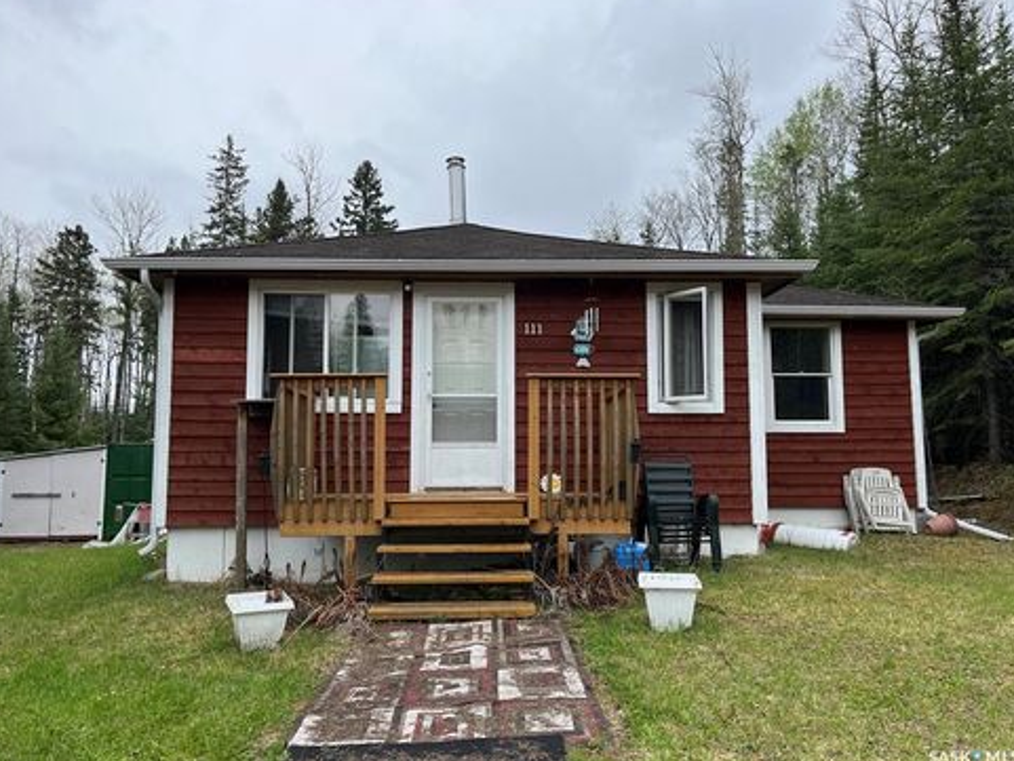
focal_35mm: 27
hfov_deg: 65.3
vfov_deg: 51.4
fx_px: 791
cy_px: 370
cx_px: 504
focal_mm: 5.1
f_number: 1.6
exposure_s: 1/1600
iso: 50
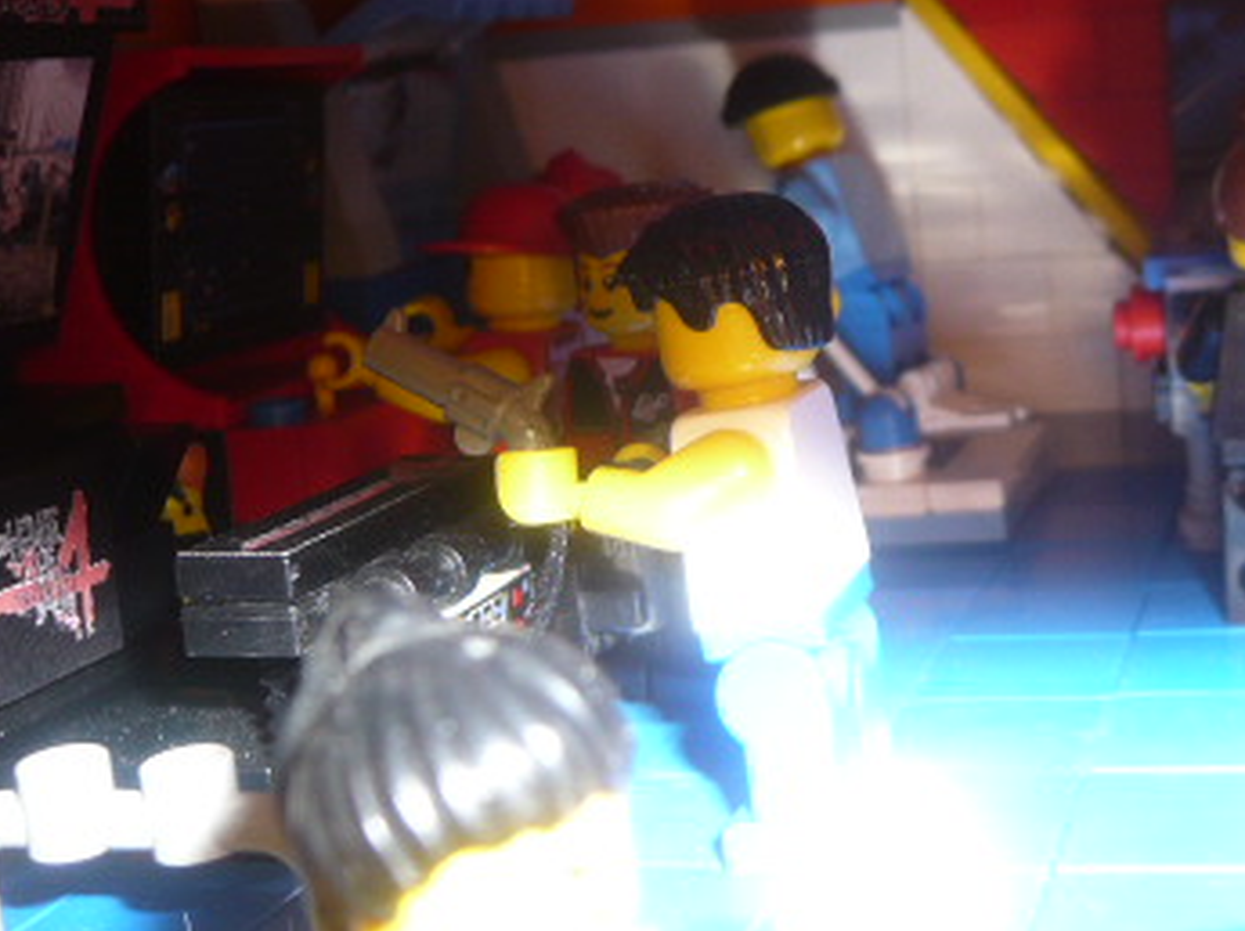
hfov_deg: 35.4
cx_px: 1036
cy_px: 332
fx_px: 1868
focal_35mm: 52
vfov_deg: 27.9
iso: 100
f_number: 2.8
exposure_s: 1/30
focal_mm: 4.6
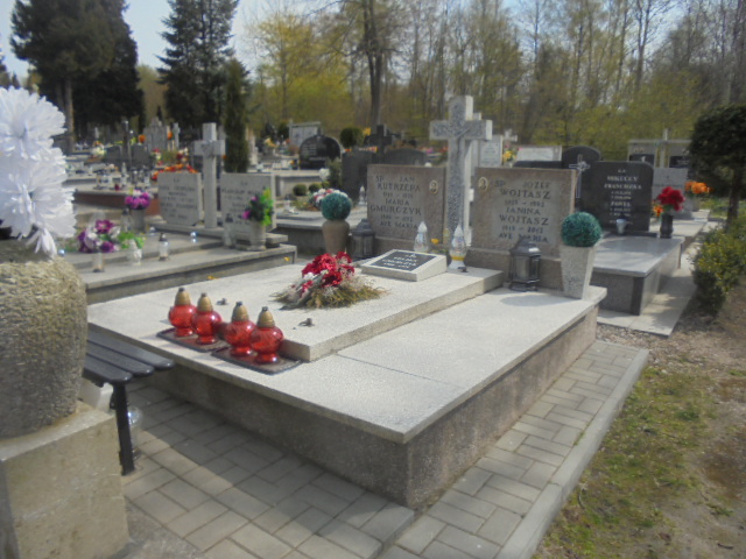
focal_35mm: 26
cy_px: 280
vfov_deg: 53.1
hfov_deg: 67.3
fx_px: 560
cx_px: 373
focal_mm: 4.6
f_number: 11.5
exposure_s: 1/125
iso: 100
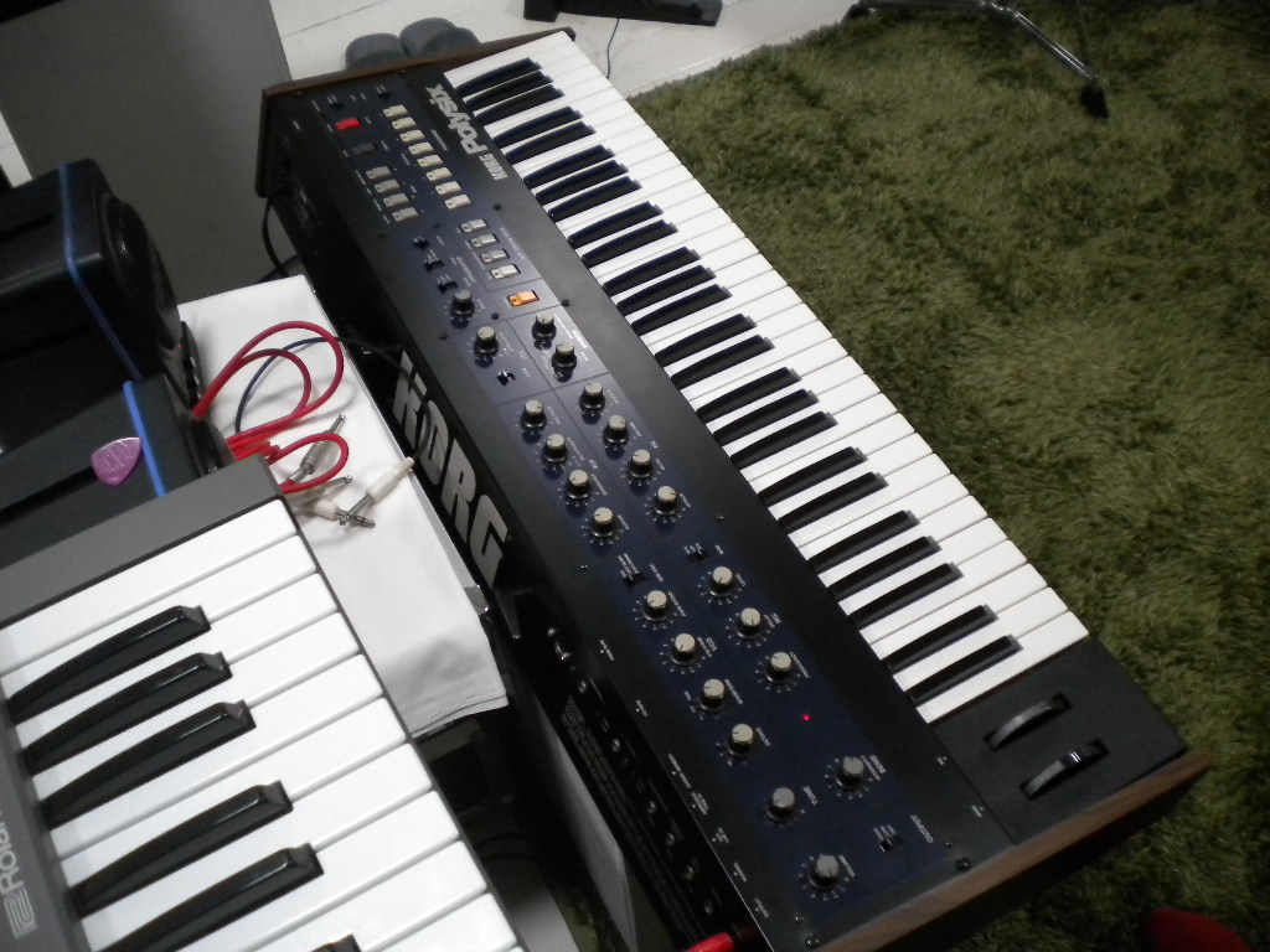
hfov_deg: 52.6
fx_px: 1284
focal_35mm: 35
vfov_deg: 40.7
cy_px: 476
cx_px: 635
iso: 400
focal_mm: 6.3
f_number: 3.1
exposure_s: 1/39.2
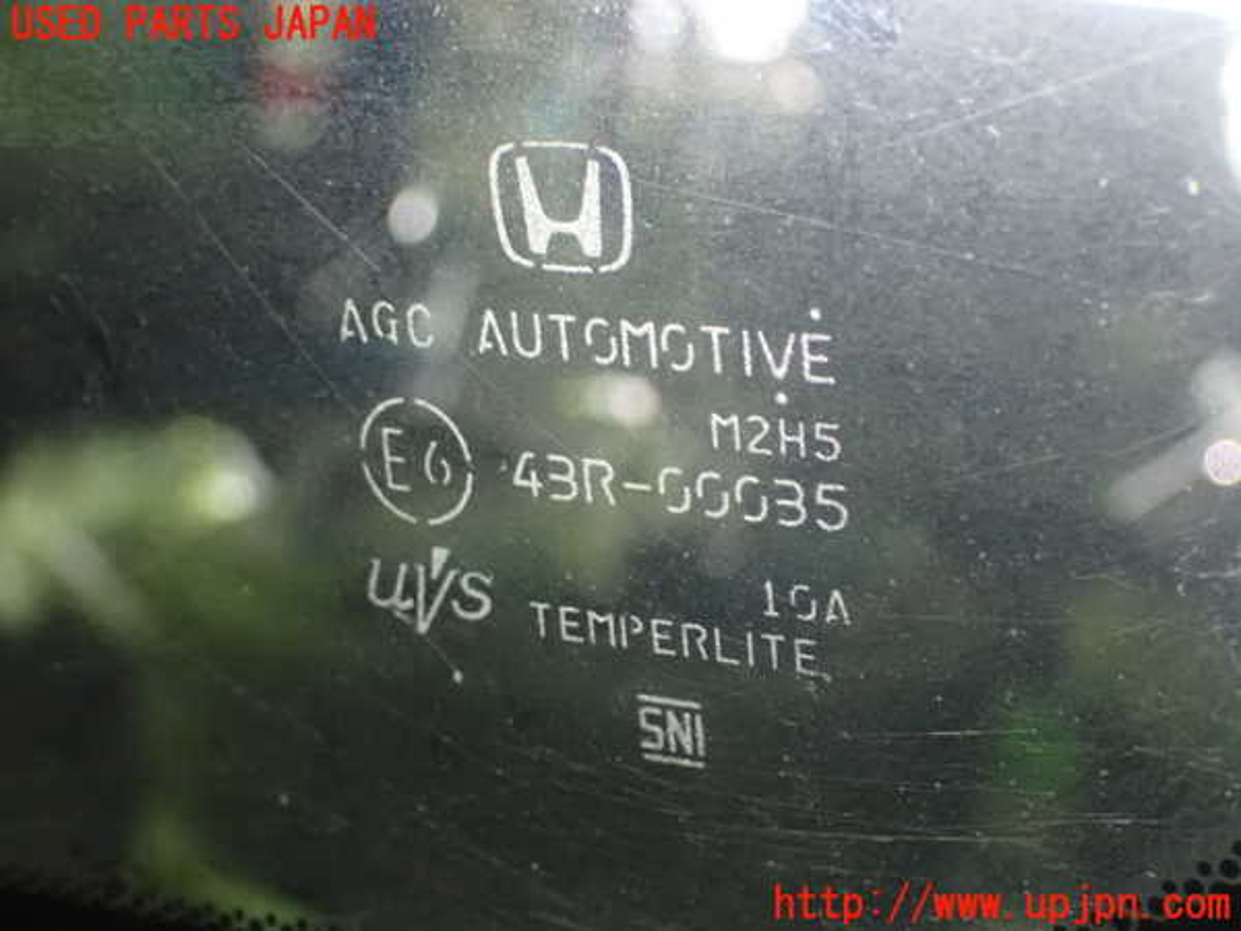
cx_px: 620
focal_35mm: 77
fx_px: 2760
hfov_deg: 25.3
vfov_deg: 19.1
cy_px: 466
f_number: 4.1
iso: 1600
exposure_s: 1/30
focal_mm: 13.65
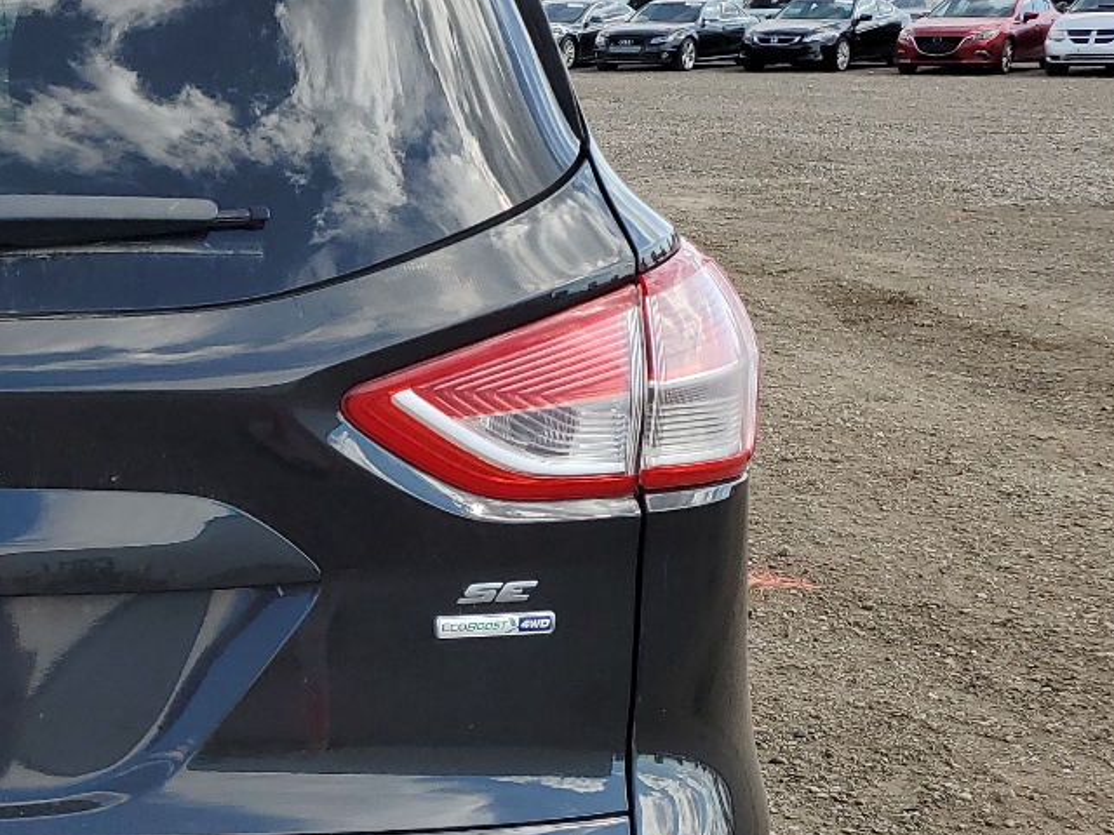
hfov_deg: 26.9
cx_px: -169
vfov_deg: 22.5
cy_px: 541
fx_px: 2092
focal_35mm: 65
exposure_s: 1/1429
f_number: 1.5
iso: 50
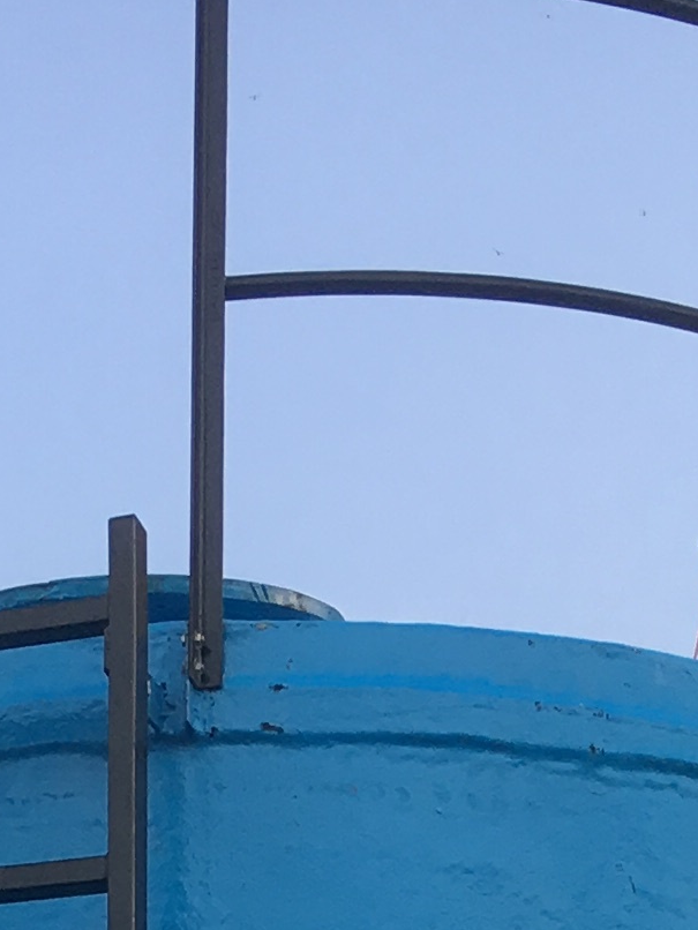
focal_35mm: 145
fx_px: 3896
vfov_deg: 11.3
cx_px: 496
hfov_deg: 10.2
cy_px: 2245
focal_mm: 4.15
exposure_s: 1/266
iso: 25
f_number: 2.2
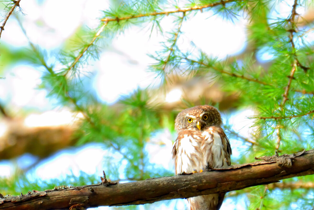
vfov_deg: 0.9
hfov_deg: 1.4
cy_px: 128
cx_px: 188
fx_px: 13059
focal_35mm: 1497
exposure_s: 1/100
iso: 800
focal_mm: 500
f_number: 5.6
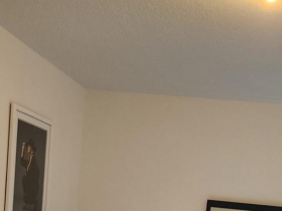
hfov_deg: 28.0
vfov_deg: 19.4
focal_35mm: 68
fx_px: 554
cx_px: 224
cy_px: 298
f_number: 1.8
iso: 250
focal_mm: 5.4
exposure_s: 1/120
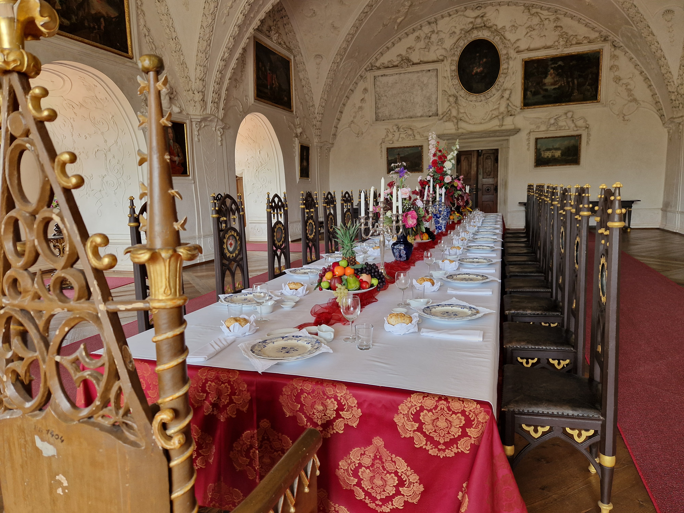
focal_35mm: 23
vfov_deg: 58.9
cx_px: 342
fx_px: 454
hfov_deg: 73.9
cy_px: 256
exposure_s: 1/100
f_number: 1.8
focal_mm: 5.4
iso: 125
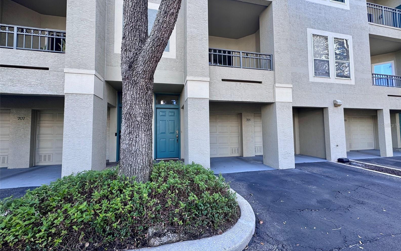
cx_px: 202
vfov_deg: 74.8
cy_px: 125
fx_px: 164
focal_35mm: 15
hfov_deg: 101.5
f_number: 2.2
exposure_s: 1/99
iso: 40
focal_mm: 2.22
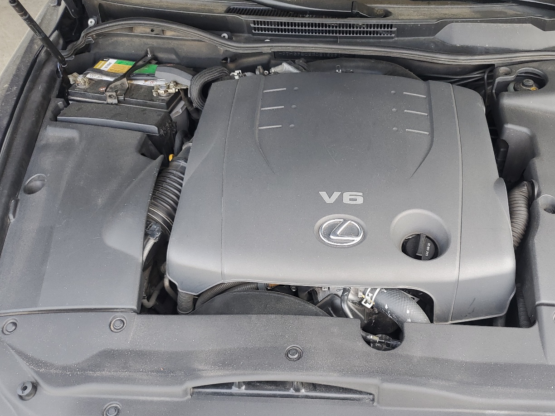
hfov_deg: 53.7
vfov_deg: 41.7
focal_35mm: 34
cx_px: 326
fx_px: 545
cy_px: 236
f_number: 1.5
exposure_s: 1/139
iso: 50
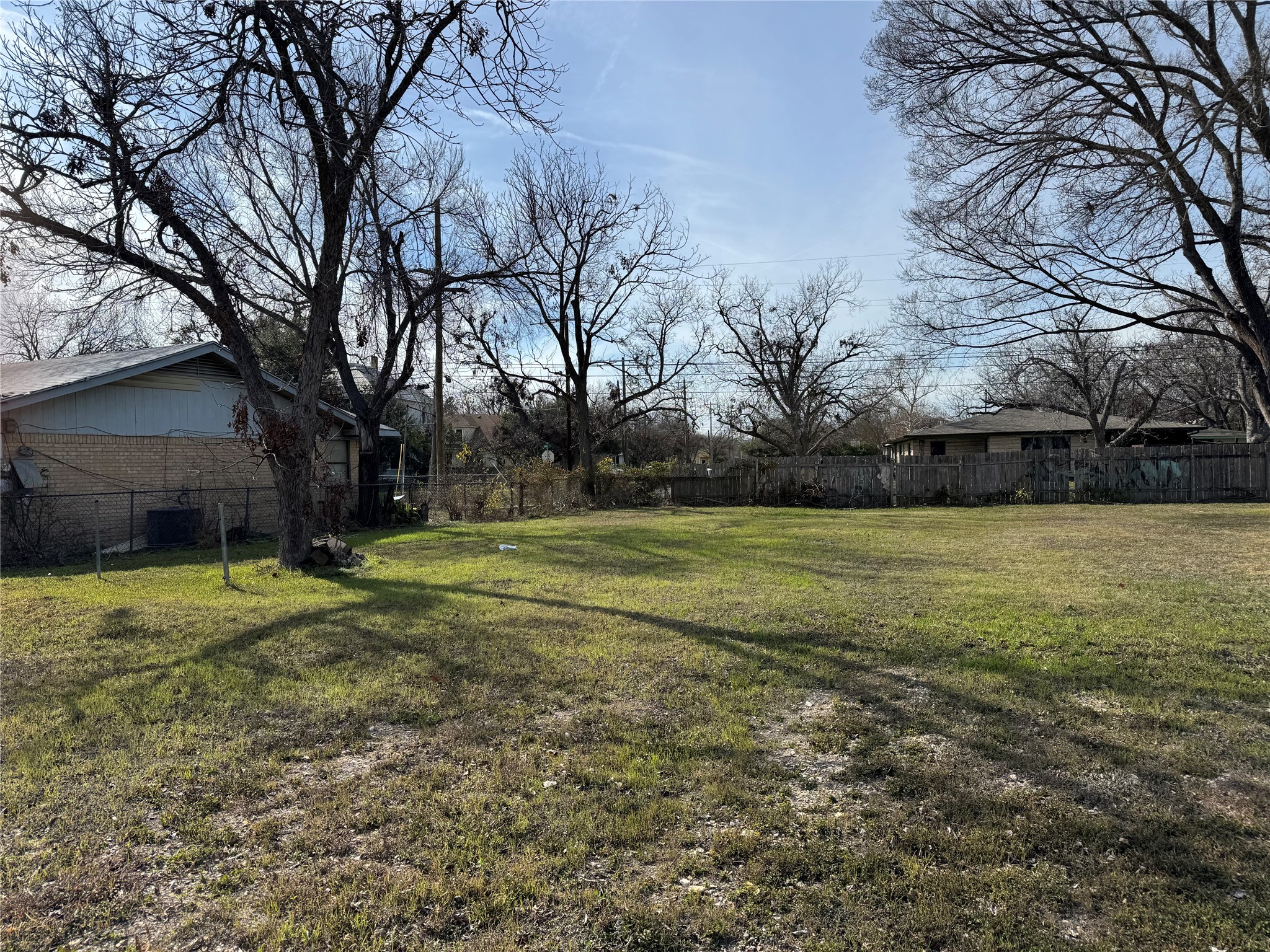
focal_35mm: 24
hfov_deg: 71.6
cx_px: 635
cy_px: 476
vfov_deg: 56.8
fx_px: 881
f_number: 1.78
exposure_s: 1/7092
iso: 80
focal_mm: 6.76
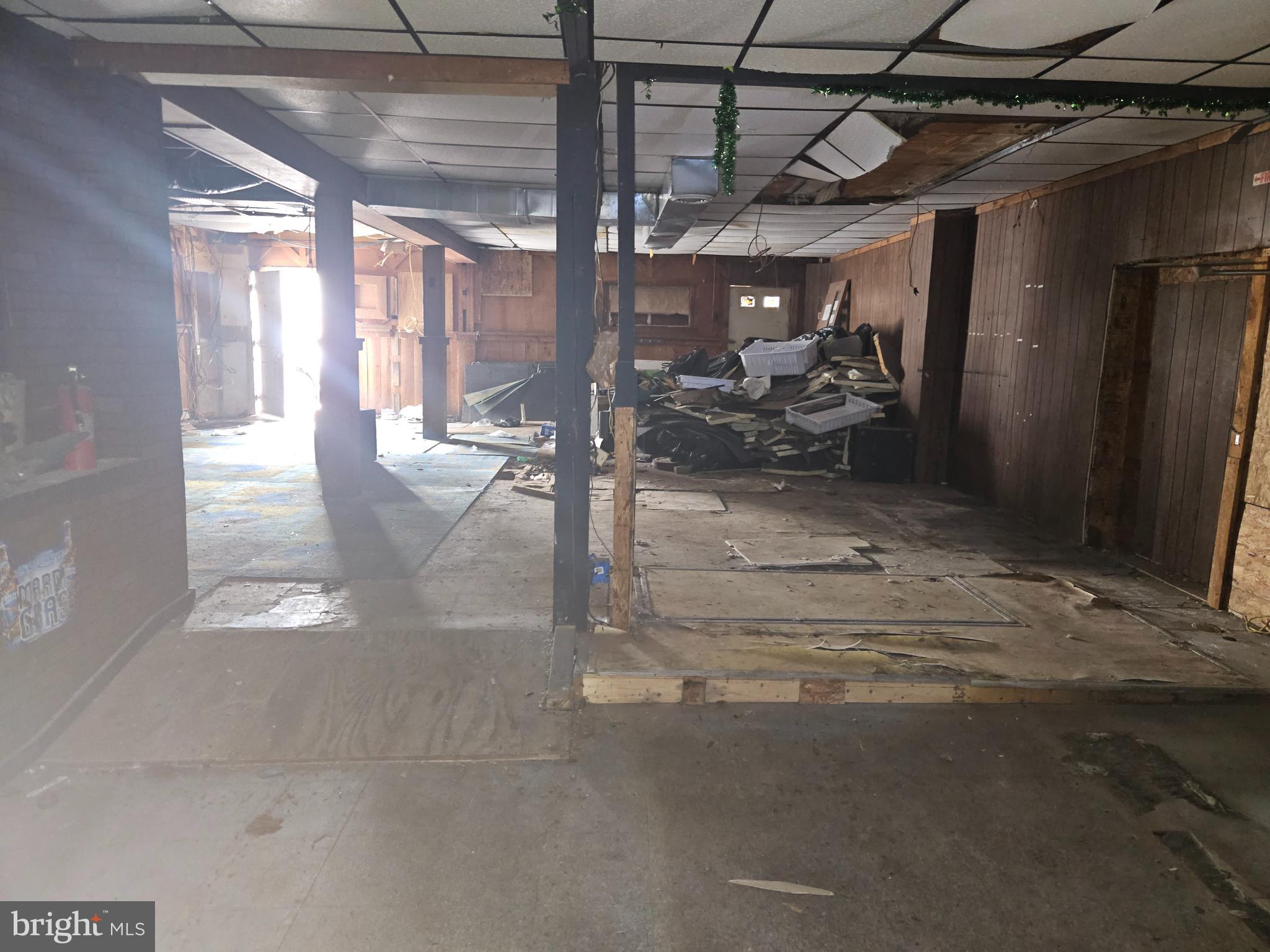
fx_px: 844
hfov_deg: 73.9
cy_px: 476
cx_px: 635
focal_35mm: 23
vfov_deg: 58.9
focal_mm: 5.4
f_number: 1.8
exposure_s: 1/10
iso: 250
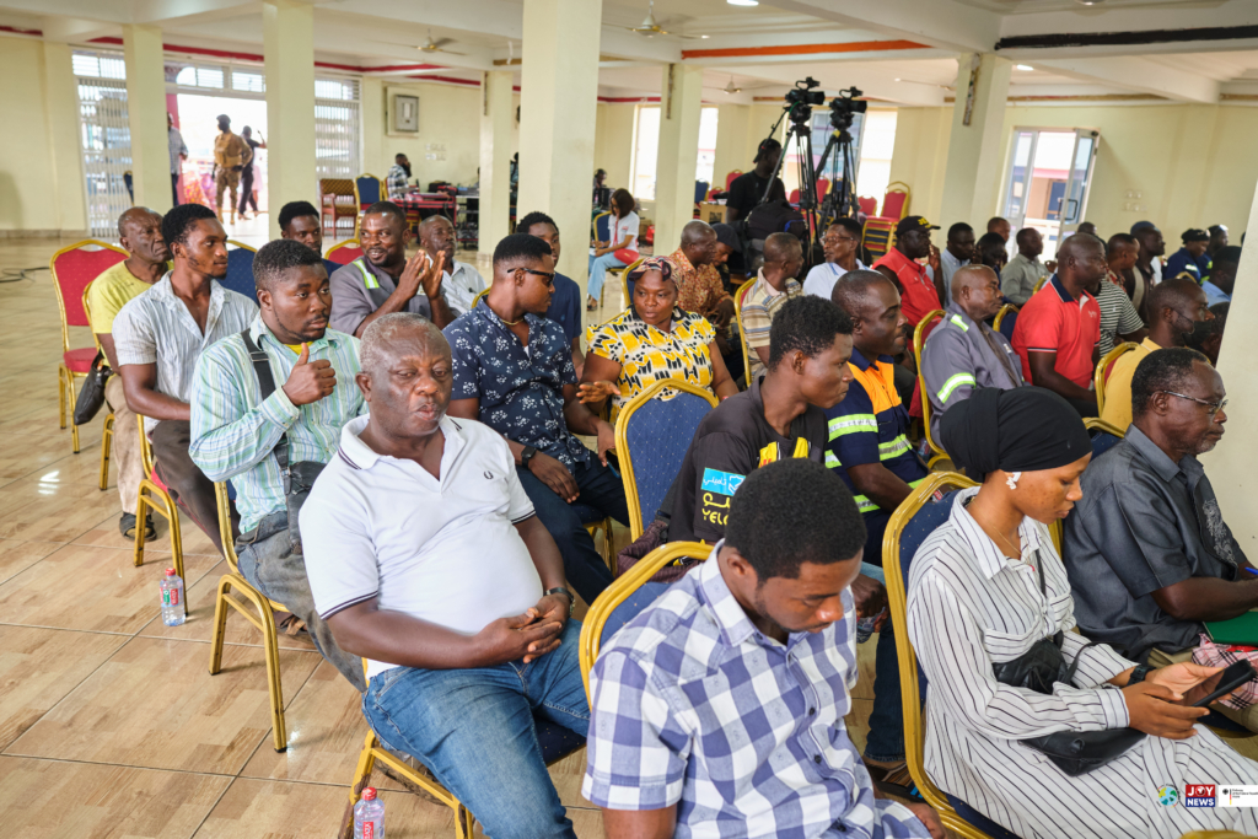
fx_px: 944
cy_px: 420
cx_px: 629
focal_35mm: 27
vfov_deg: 47.9
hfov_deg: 67.4
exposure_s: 1/125
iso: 400
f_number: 2.5
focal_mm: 18
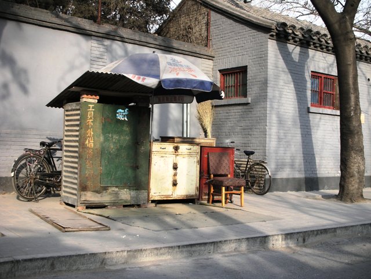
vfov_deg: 31.5
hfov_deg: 41.2
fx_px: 493
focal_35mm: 46
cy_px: 140
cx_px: 186
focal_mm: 7.7
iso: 50
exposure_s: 1/160
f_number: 3.2
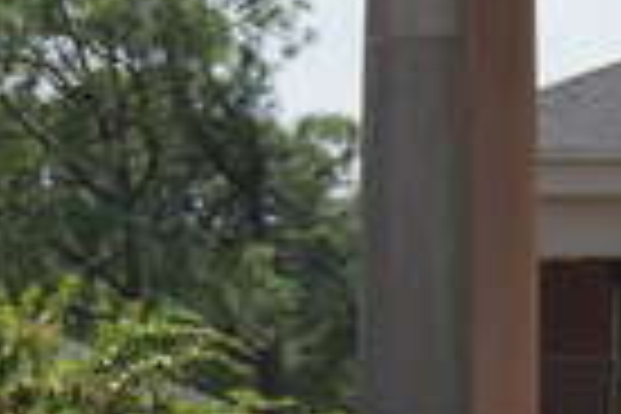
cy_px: 155
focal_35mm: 401
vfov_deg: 3.4
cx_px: 850
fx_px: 6917
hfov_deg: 5.1
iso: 100
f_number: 8
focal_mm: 46
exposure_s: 1/320
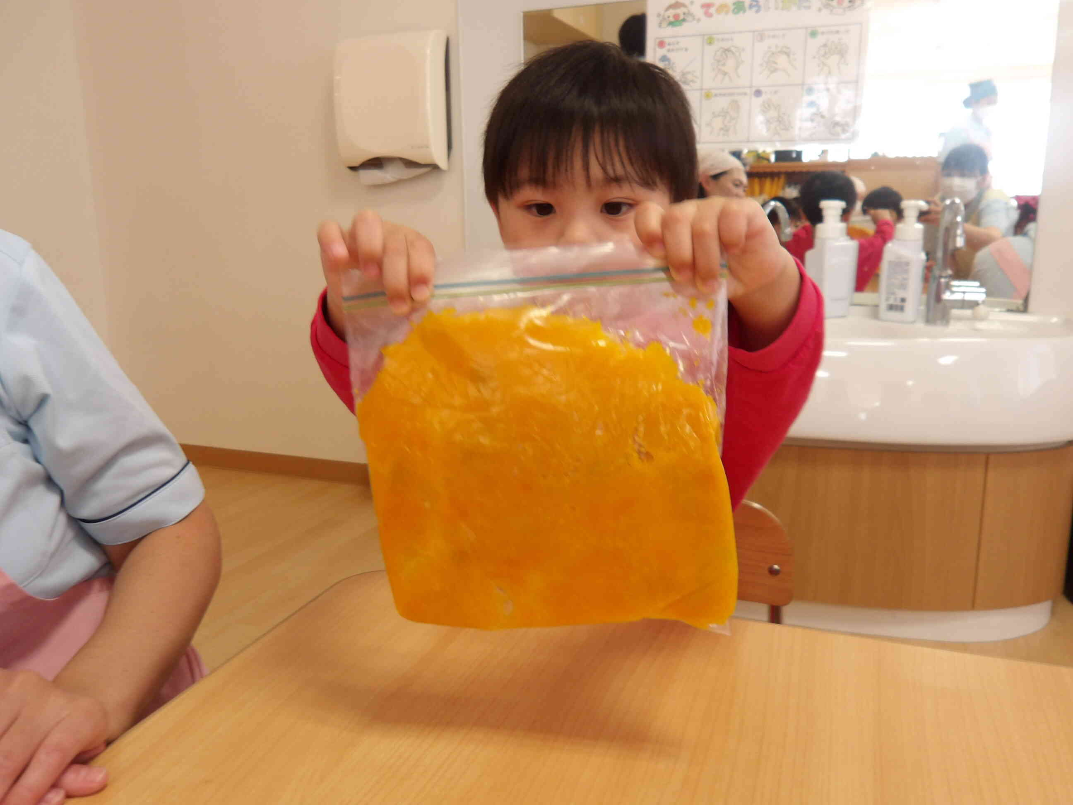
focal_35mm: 27
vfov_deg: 51.4
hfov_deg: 65.3
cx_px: 536
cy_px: 402
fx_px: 837
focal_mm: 4.9
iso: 100
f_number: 3
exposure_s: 1/52
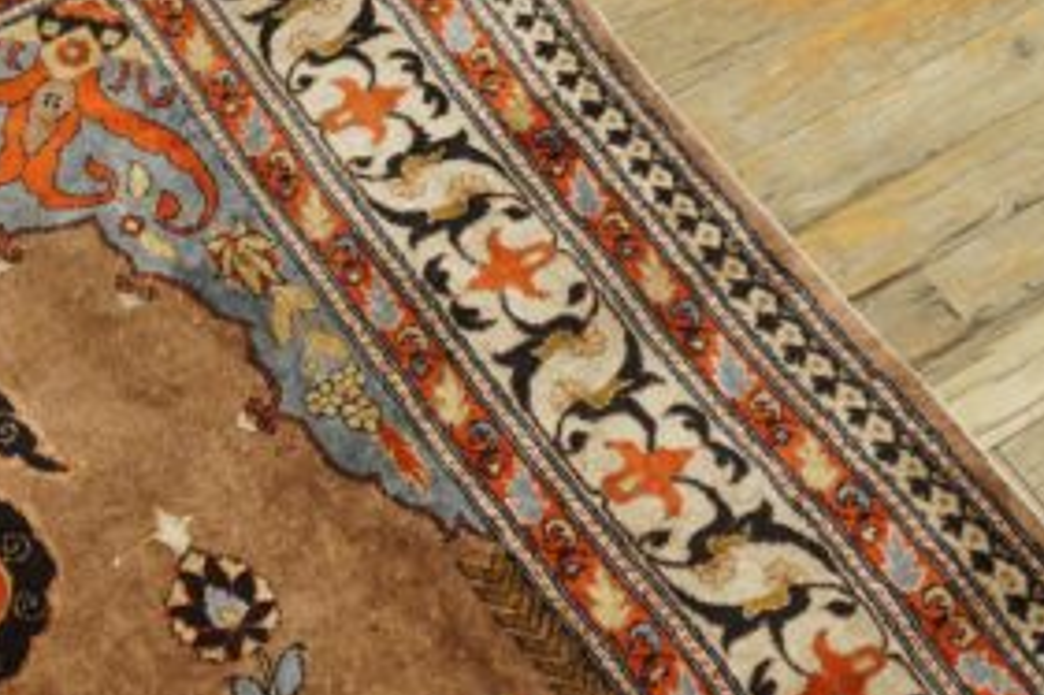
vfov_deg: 21.1
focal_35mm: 64
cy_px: 485
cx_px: 178
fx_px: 1855
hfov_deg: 30.5
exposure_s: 1/60
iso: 1000
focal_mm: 20
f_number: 4
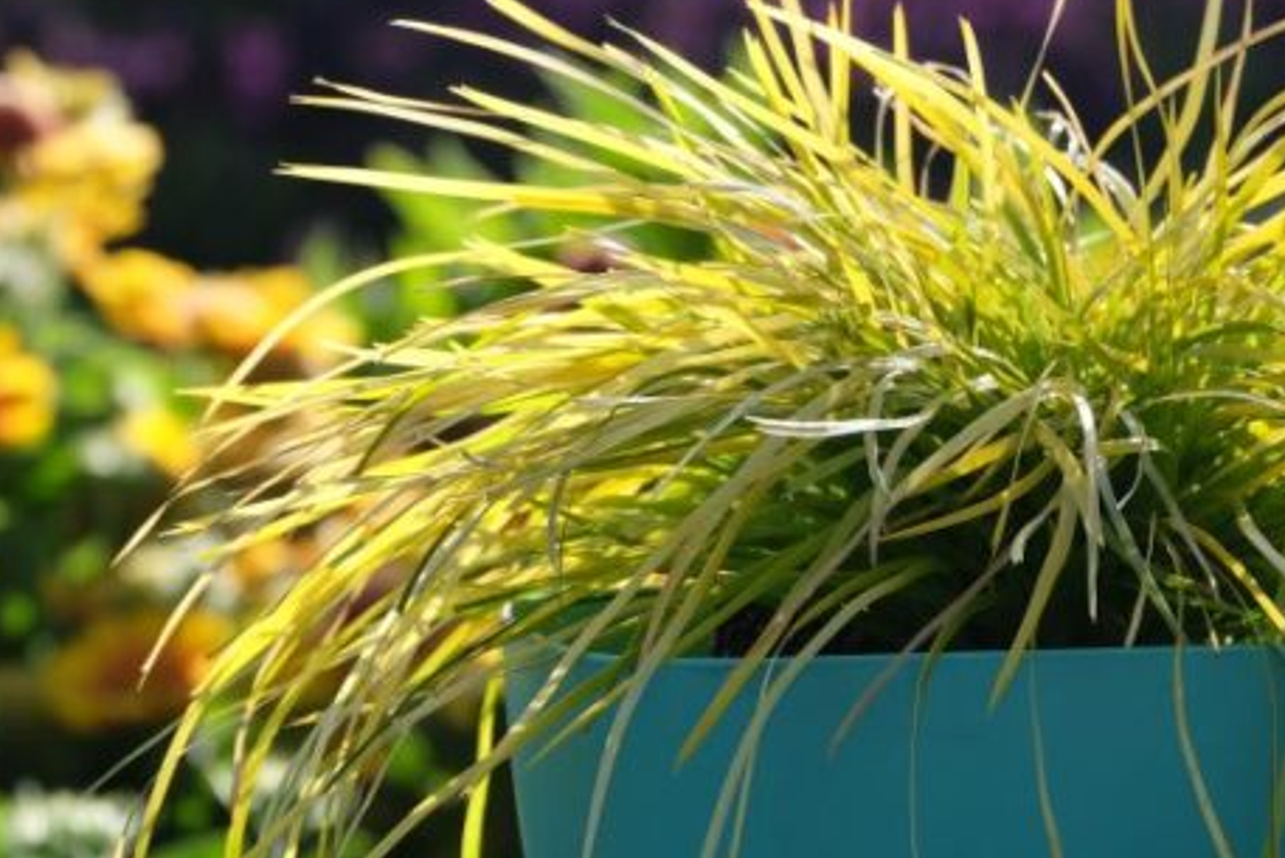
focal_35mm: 312
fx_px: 11140
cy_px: 501
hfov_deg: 6.6
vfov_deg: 4.4
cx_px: 1021
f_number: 7.1
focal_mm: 110.3
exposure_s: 1/420
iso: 500
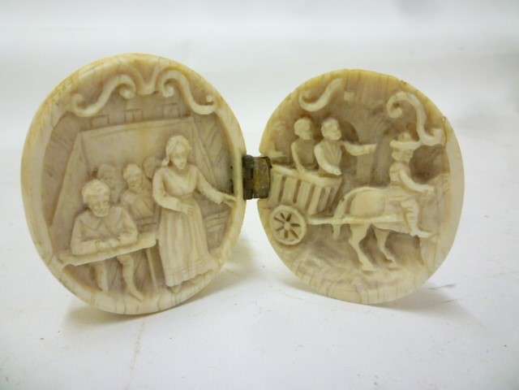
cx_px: 260
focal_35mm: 29
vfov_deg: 48.2
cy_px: 195
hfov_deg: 61.7
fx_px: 435
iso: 320
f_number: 3.3
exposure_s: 1/30
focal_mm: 5.2
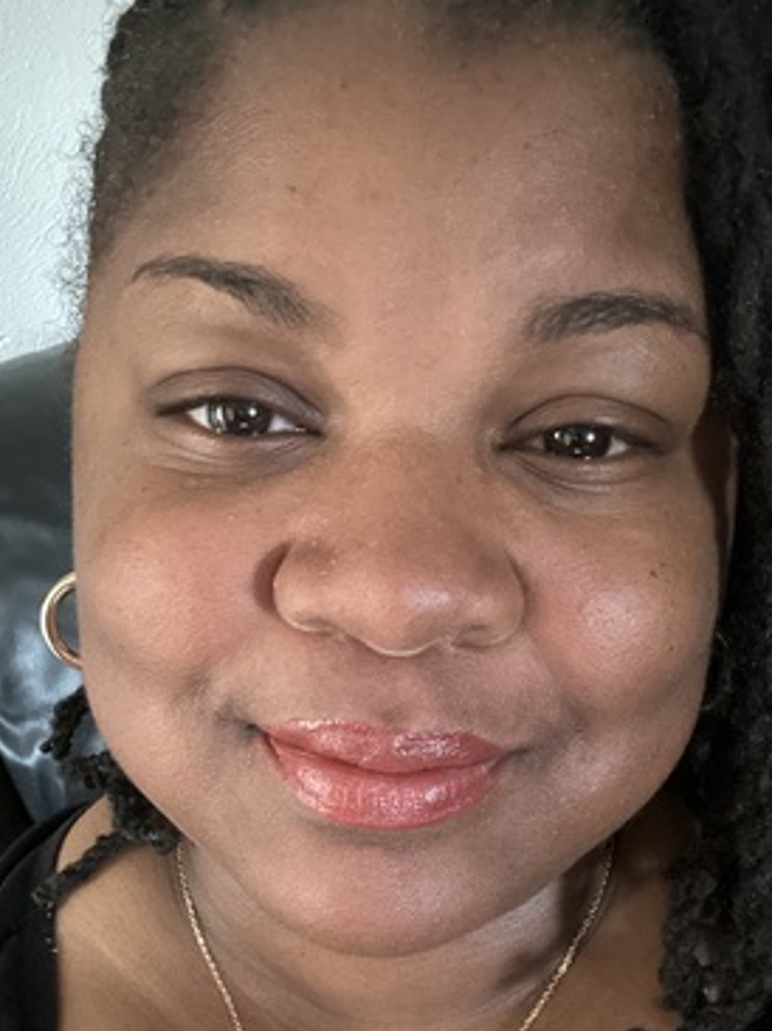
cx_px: 356
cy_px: 701
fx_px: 1221
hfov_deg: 35.1
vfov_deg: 45.0
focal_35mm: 41
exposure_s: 1/18
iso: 640
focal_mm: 2.69
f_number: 1.9
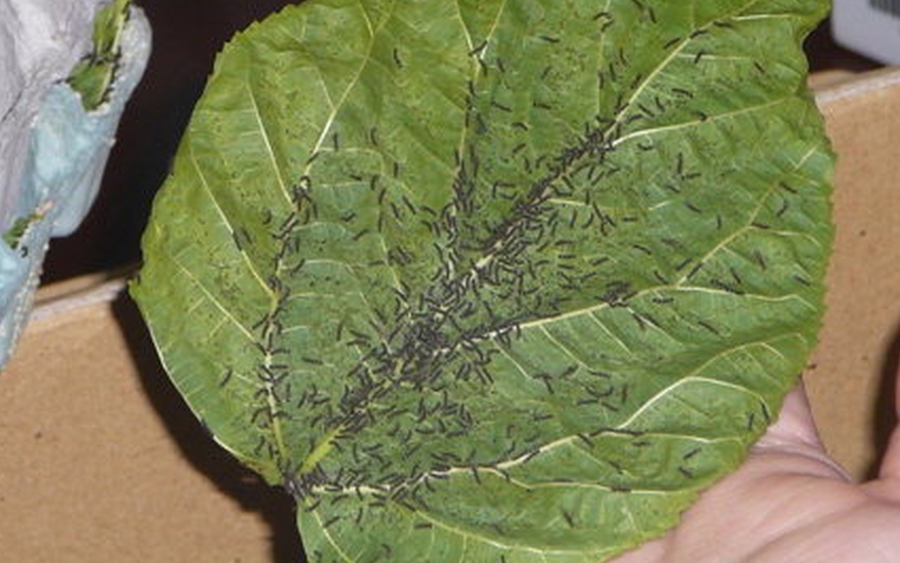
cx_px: 462
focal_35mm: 236
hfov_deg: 8.9
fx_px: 5791
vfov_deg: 5.6
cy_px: 275
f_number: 4
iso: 160
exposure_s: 1/30
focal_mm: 22
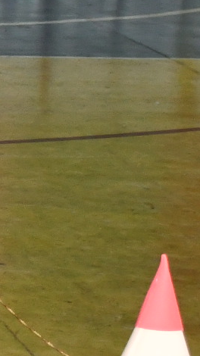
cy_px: 88
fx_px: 2284
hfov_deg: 4.6
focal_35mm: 242
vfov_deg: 8.9
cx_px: -547
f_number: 3.8
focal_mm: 26
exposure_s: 1/60
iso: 900
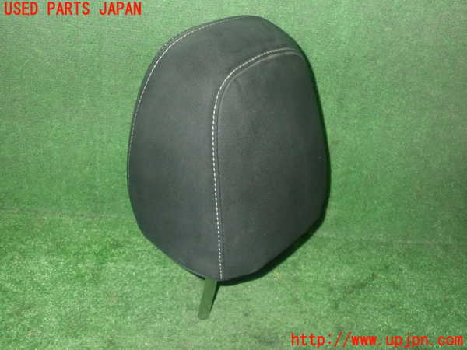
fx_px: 432
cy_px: 175
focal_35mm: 32
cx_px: 234
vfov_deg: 44.2
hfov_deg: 56.8
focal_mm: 5.79
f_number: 7.1
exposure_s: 1/30
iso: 800
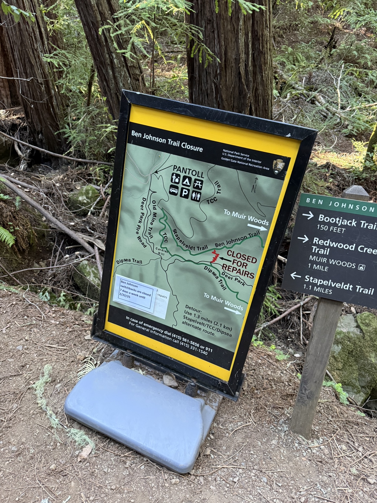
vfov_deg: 71.6
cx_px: 188
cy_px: 252
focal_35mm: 24
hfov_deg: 56.8
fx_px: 349
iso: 640
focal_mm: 6.76
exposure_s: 1/60
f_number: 1.78
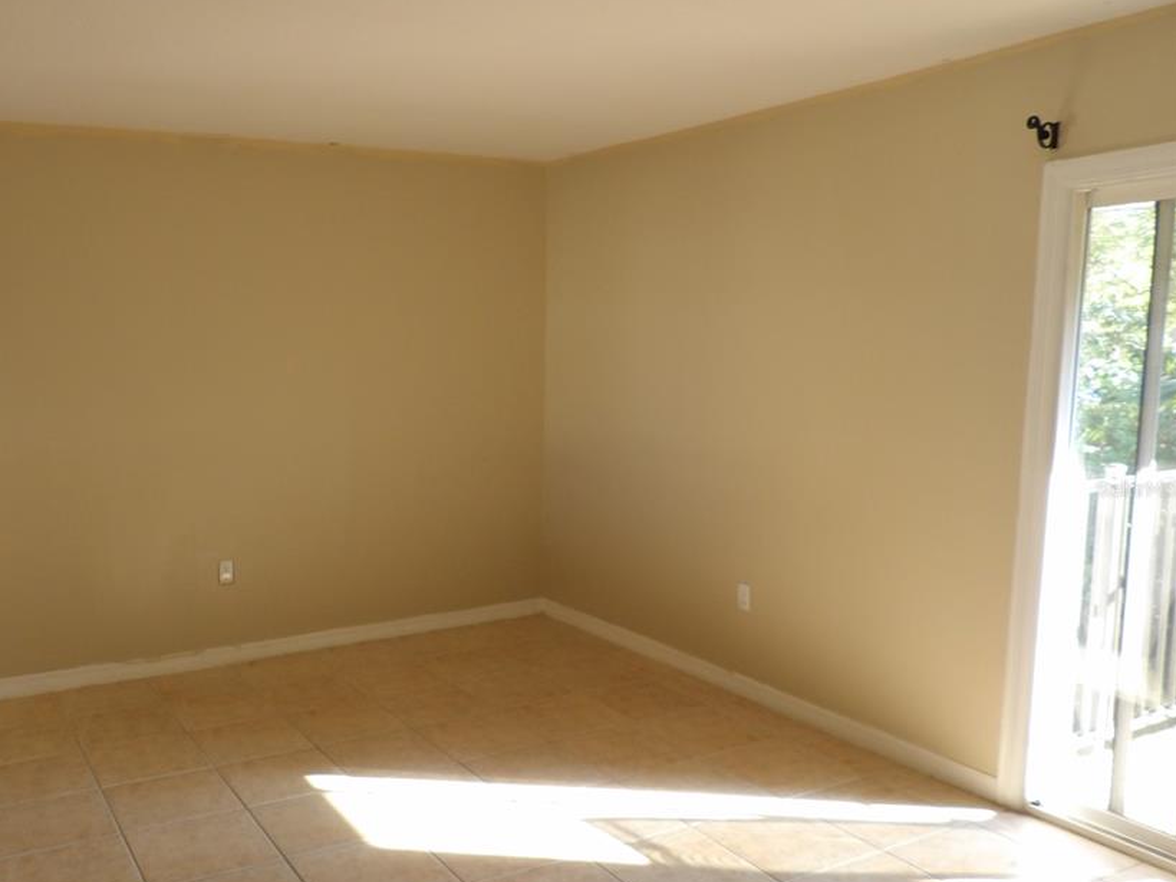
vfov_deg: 46.7
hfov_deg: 59.3
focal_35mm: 30
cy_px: 488
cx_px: 448
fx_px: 1019
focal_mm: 4.3
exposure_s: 1/33
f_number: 3.2
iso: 109
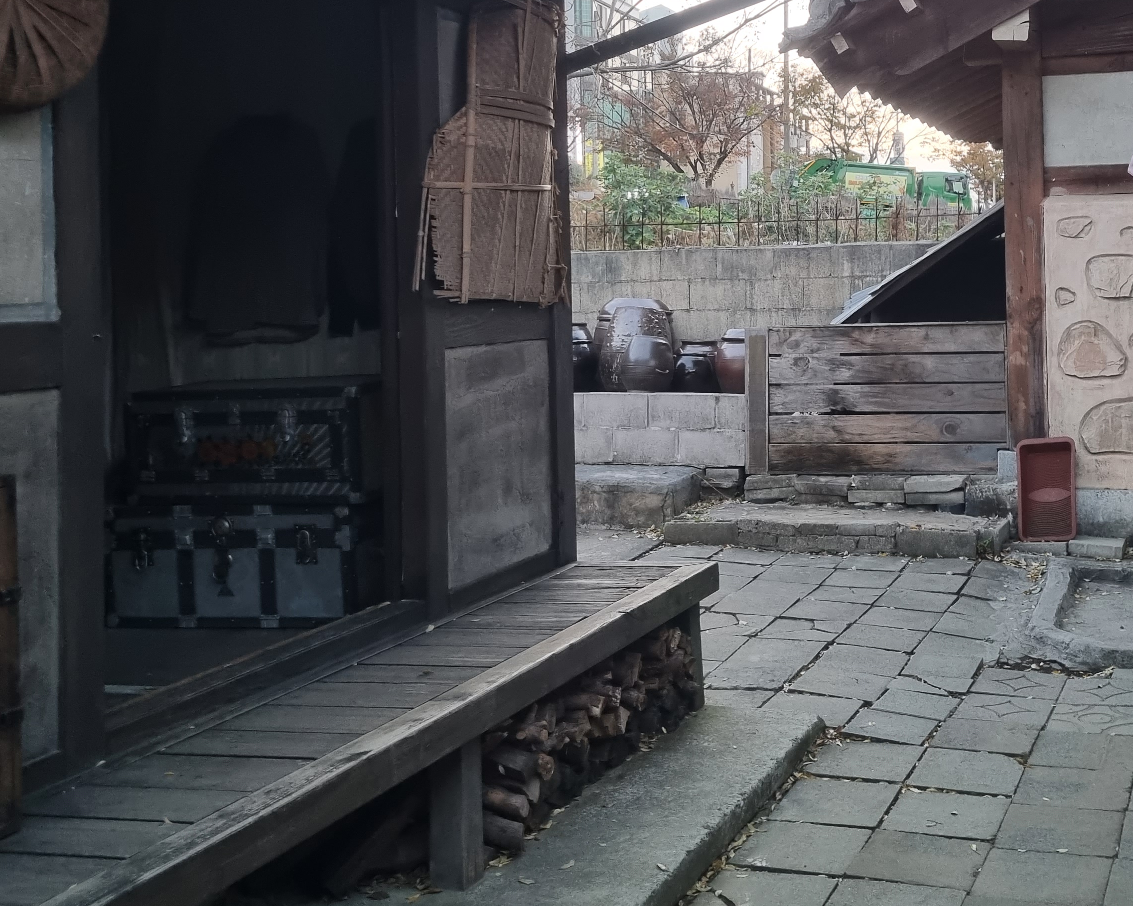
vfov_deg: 32.8
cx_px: 788
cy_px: 229
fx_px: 1509
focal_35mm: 45
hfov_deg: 40.5
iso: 320
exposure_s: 1/40
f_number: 1.8
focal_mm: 5.4
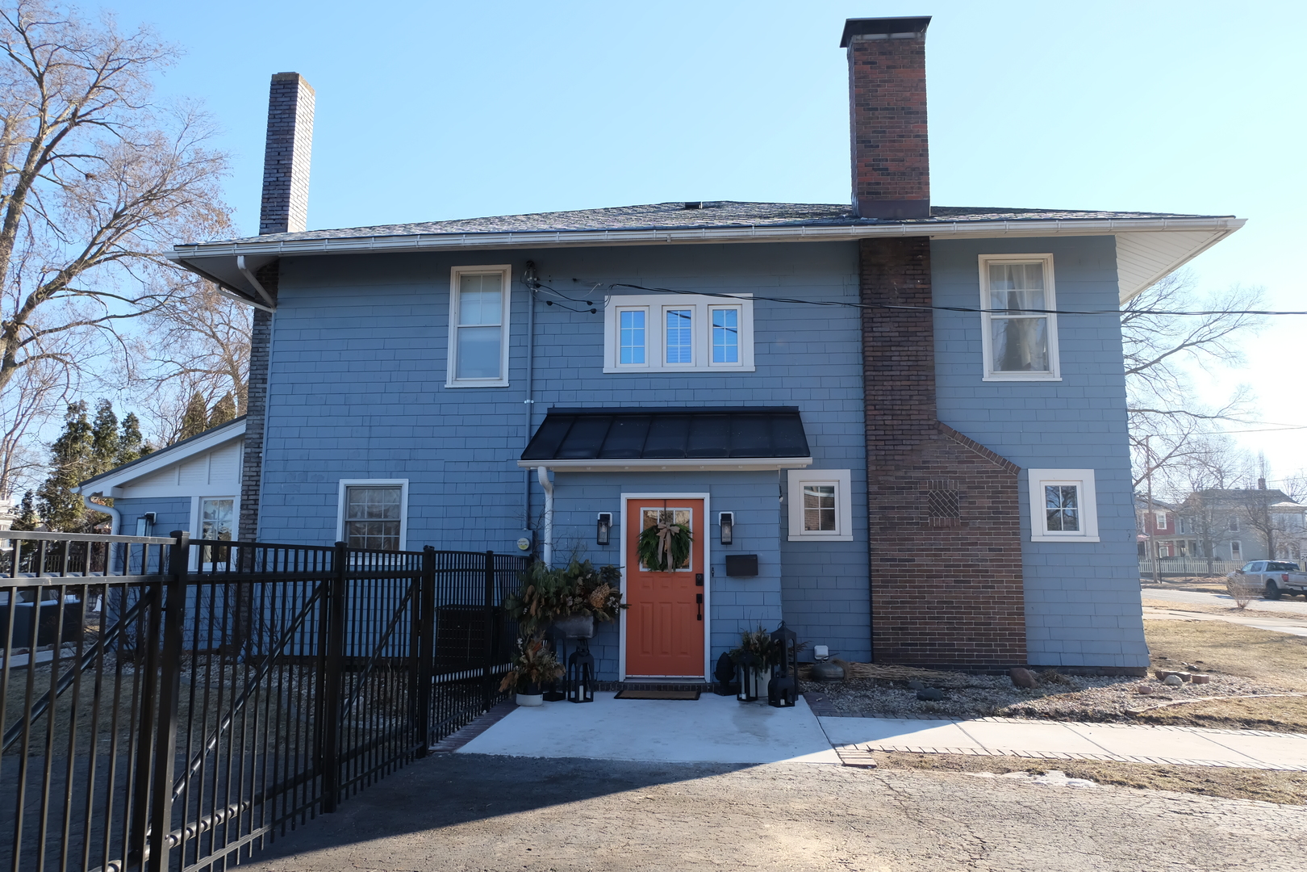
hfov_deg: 71.5
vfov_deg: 51.3
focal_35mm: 25
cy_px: 436
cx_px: 654
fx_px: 908
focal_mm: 16.7
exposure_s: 1/420
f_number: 5.6
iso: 400
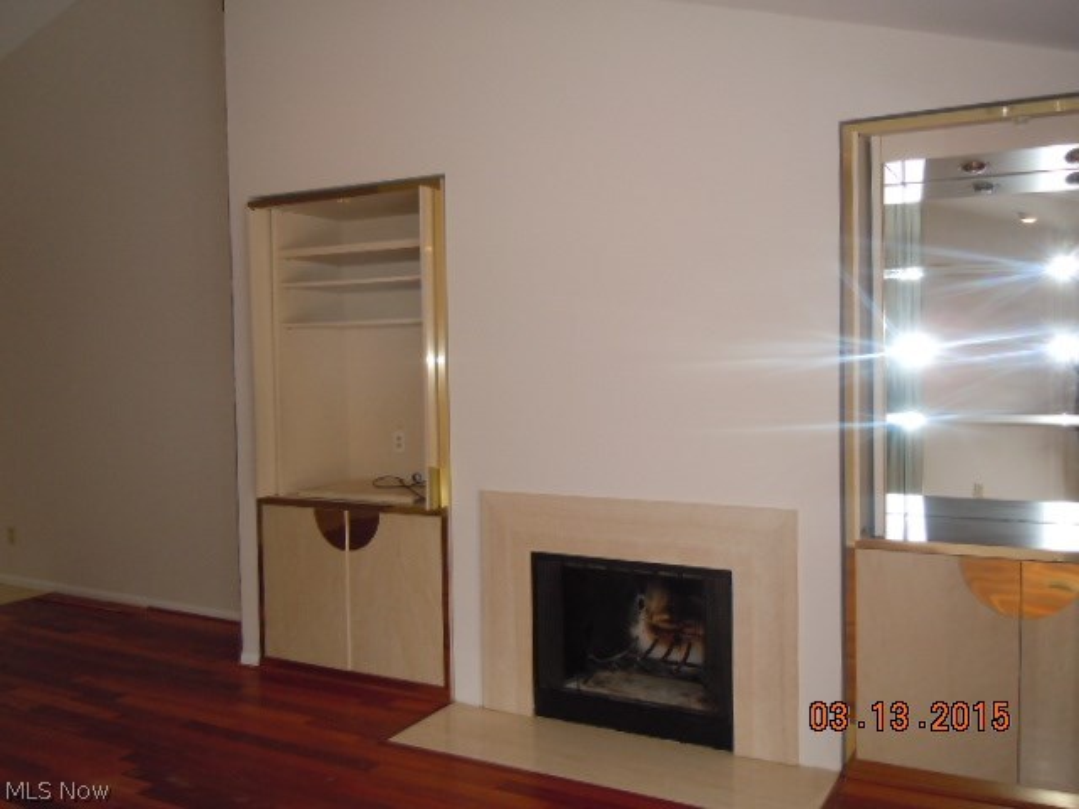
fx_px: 935
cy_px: 404
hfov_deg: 60.0
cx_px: 540
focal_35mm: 30
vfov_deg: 46.8
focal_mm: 5.4
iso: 250
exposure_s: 1/30
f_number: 3.5
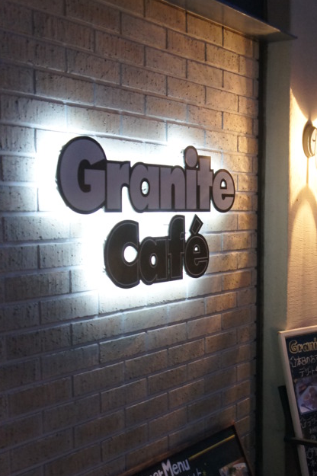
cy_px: 315
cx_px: 256
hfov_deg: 22.6
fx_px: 780
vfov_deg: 33.7
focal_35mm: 59
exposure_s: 1/40
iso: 6400
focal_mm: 24
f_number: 4
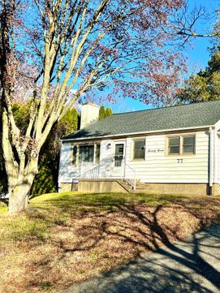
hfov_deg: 37.9
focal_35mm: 36
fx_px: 305
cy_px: 151
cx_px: 183
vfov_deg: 51.3
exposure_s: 1/3257
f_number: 1.5
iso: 50
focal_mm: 5.7
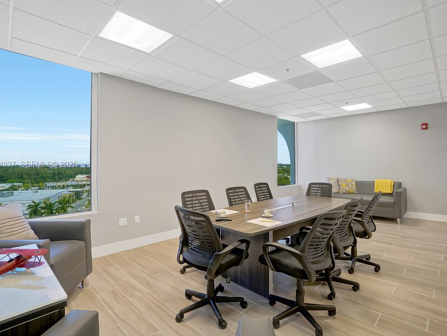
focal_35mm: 17
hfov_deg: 90.9
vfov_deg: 74.7
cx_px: 238
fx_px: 220
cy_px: 165
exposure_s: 1/5
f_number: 8
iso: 160
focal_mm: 10
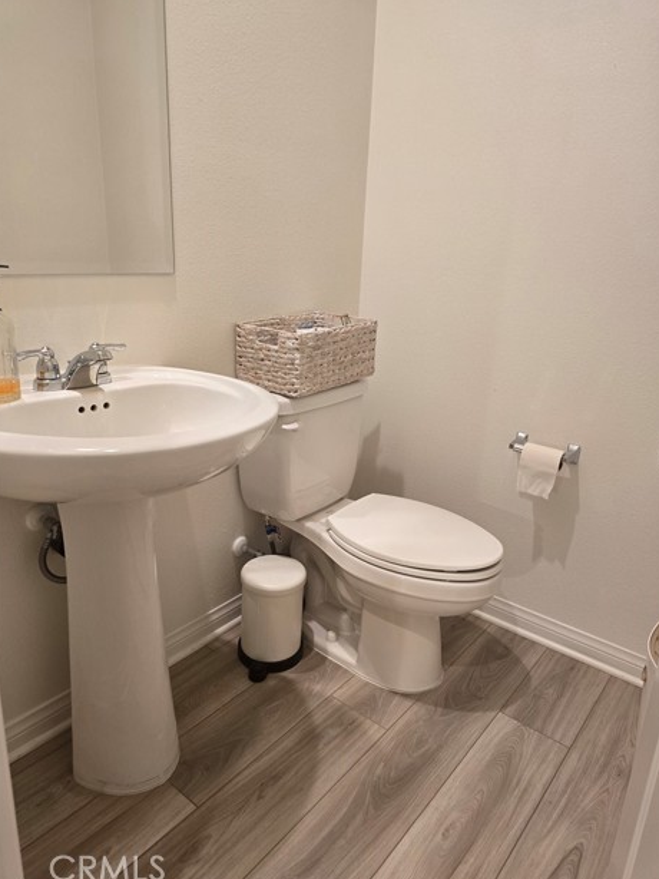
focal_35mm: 24
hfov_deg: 56.8
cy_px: 430
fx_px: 609
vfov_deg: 71.6
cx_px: 335
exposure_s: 1/120
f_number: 1.7
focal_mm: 6.3
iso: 160
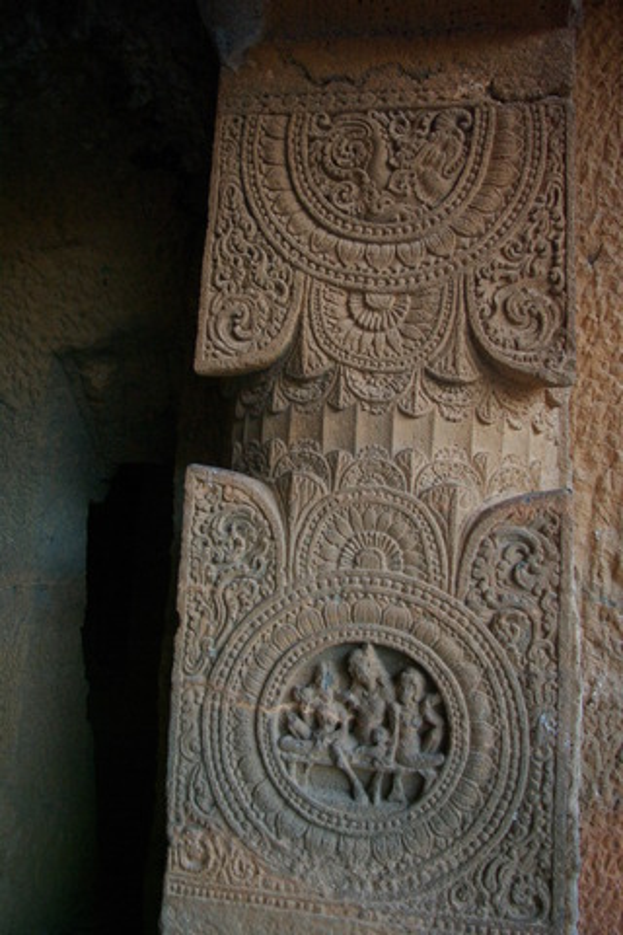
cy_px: 468
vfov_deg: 67.4
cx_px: 312
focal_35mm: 27
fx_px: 701
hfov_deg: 47.9
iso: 800
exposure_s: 1/30
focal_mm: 18
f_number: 3.5
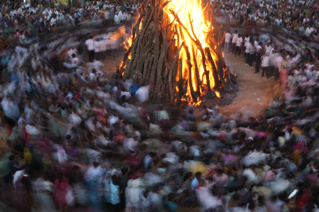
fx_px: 372
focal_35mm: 42
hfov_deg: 46.4
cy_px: 78
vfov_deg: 31.7
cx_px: 173
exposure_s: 2
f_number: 22
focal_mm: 30
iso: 100
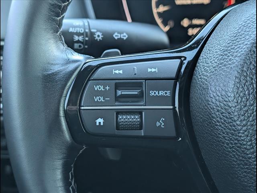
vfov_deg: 29.7
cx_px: 128
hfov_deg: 38.9
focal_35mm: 49
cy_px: 96
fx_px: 364
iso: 513
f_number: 1.68
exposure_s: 1/244
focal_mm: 6.9
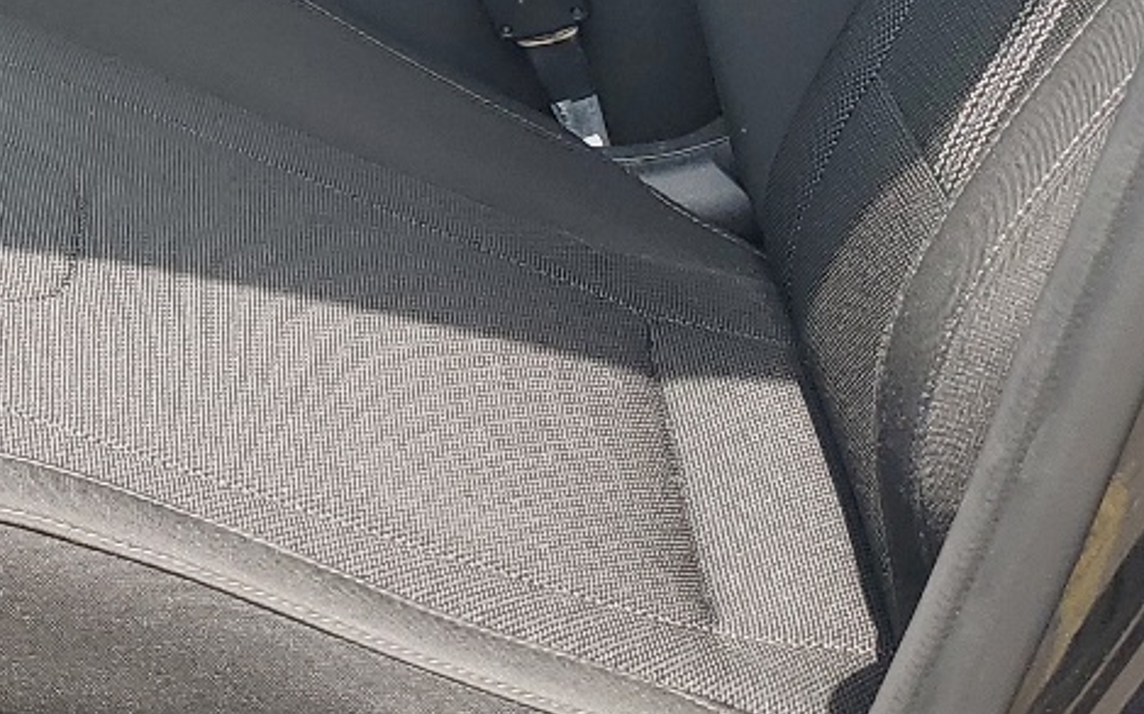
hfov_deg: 21.5
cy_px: -266
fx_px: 2930
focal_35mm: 94
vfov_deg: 13.3
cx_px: 83
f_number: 1.5
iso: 50
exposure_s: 1/714
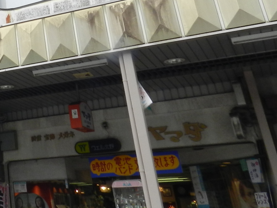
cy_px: -24
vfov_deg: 22.3
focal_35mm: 62
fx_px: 496
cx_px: -68
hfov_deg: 27.0
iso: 160
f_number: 8
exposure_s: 1/50
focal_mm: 4
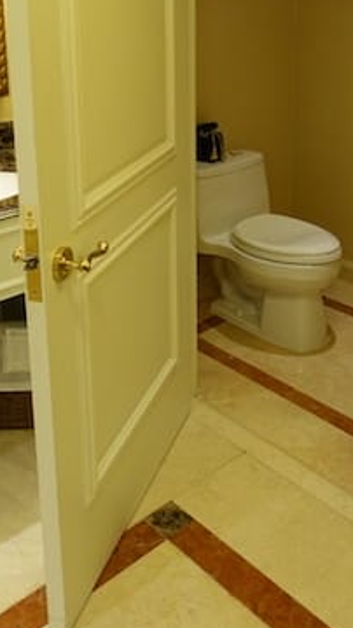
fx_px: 699
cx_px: 204
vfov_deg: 46.3
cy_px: 142
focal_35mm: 42
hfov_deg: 28.3
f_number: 1.8
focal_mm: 8.8
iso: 125
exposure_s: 1/30
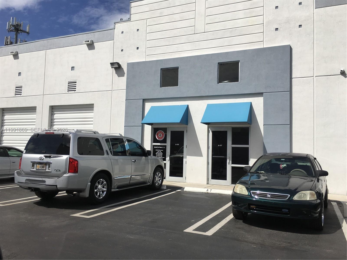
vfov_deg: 48.2
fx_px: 291
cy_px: 130
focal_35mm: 29
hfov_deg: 61.7
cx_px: 174
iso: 25
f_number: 2.2
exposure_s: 1/3205
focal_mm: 4.15
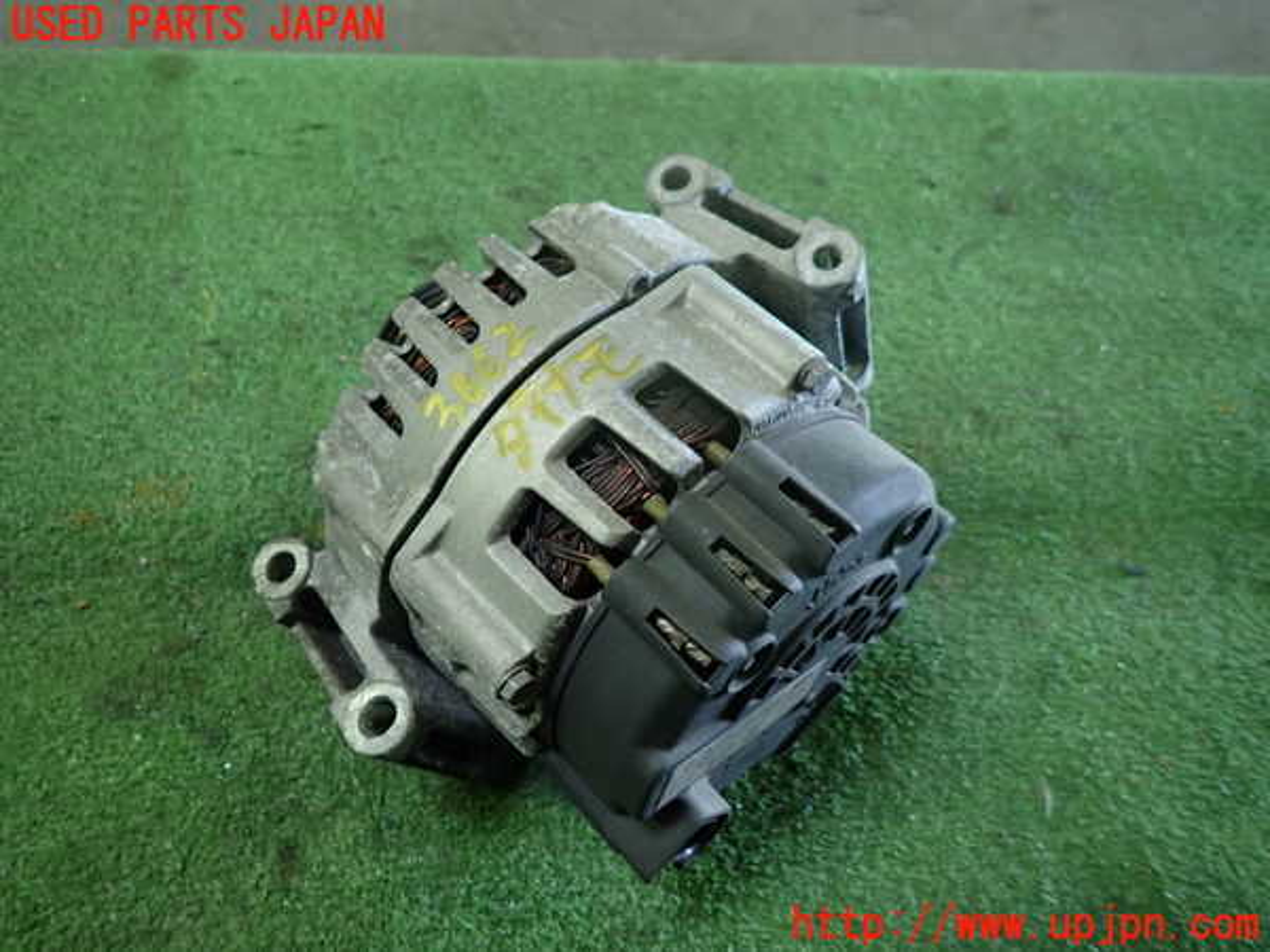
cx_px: 635
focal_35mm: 25
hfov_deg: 69.4
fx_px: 917
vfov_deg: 54.9
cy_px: 476
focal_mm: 4.5
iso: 250
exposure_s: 1/30
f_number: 2
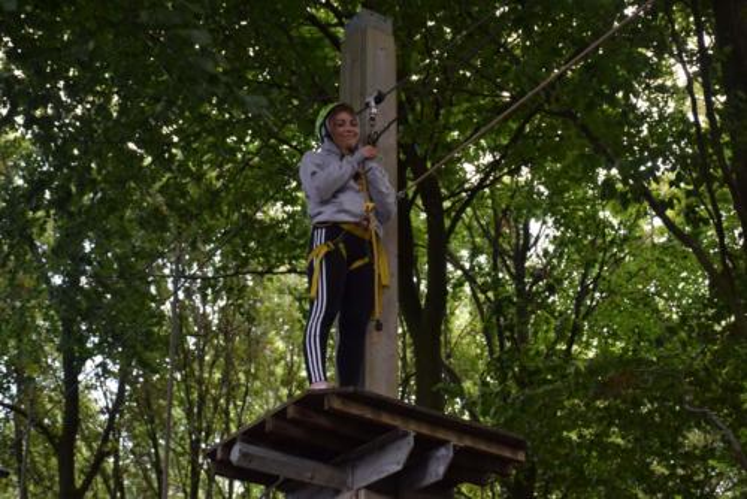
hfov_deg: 33.4
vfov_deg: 22.7
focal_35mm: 60
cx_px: 374
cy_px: 250
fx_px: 1246
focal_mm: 40
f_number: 4.5
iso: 400
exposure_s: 1/80
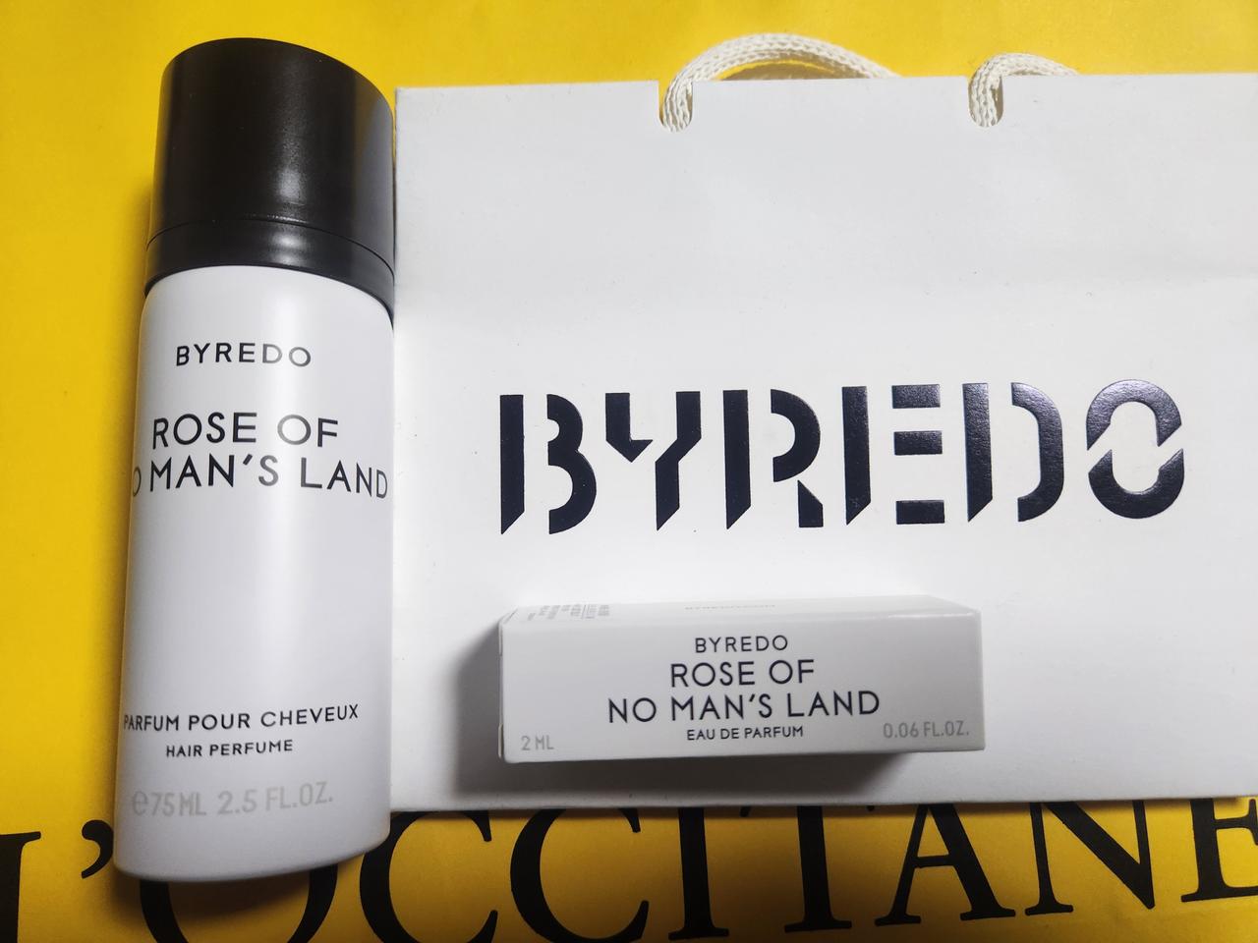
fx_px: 836
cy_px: 472
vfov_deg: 58.9
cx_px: 629
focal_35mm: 23
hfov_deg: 73.9
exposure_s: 1/120
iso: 200
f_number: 1.8
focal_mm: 5.4
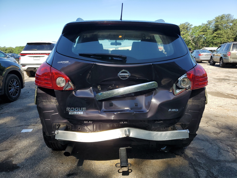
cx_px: 118
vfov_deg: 53.1
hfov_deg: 67.3
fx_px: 178
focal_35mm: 26
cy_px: 89
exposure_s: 1/1250
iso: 50
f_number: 1.5
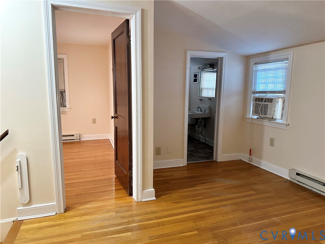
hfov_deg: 71.6
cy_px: 122
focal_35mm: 24
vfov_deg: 56.8
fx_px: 225
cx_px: 162
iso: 400
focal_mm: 6.86
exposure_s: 1/60
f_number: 1.78
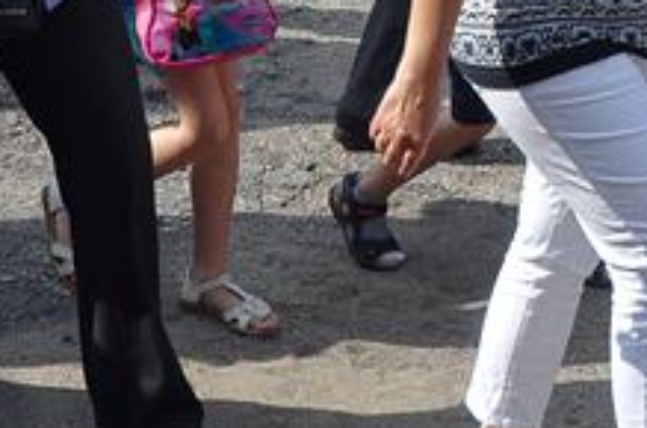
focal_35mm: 140
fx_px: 2511
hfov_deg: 14.2
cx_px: 812
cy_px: -167
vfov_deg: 9.5
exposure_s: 1/500
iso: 640
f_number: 11
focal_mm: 24
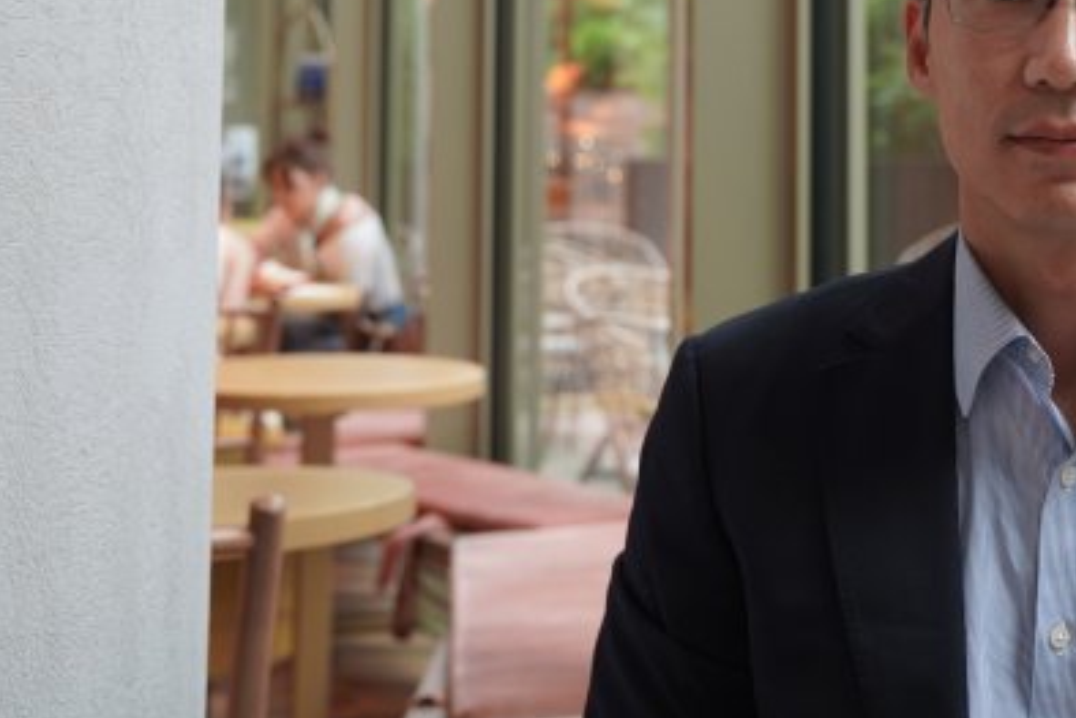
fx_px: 2123
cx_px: 929
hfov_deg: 27.6
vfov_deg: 18.8
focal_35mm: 71
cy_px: 29
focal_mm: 35
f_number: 4
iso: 320
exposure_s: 1/160
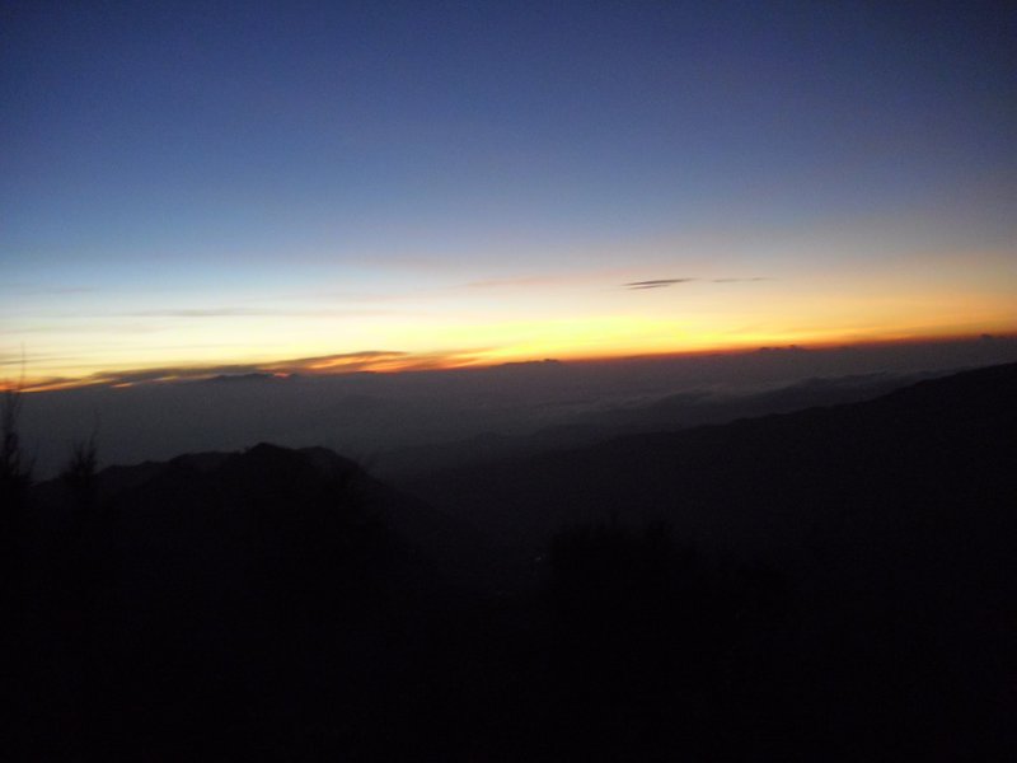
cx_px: 508
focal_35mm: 38
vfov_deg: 37.7
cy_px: 382
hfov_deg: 49.0
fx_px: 1116
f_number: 2.8
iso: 400
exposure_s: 1/60
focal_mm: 6.2
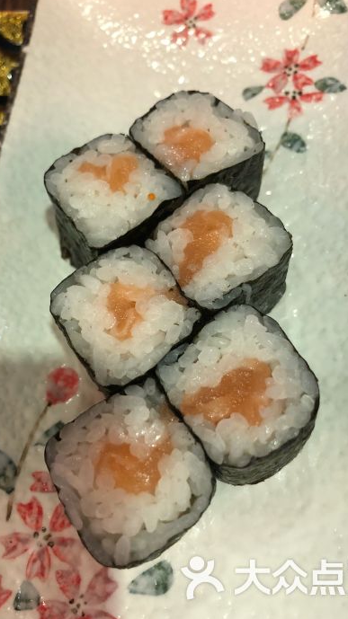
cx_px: 170
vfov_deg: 62.6
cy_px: 310
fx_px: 509
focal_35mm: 31
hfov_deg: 37.7
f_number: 1.8
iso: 80
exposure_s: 1/17
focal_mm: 3.99
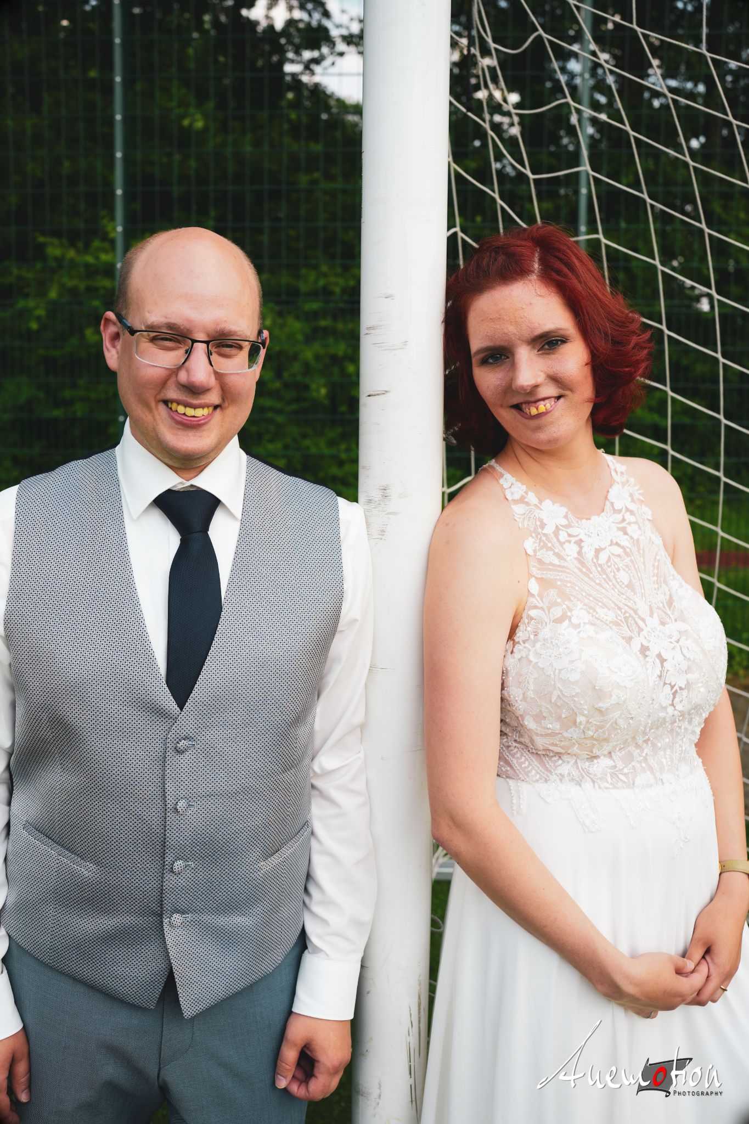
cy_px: 562
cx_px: 374
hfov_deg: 37.8
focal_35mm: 35
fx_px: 1092
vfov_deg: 54.4
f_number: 4.5
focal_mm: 35
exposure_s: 1/640
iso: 100
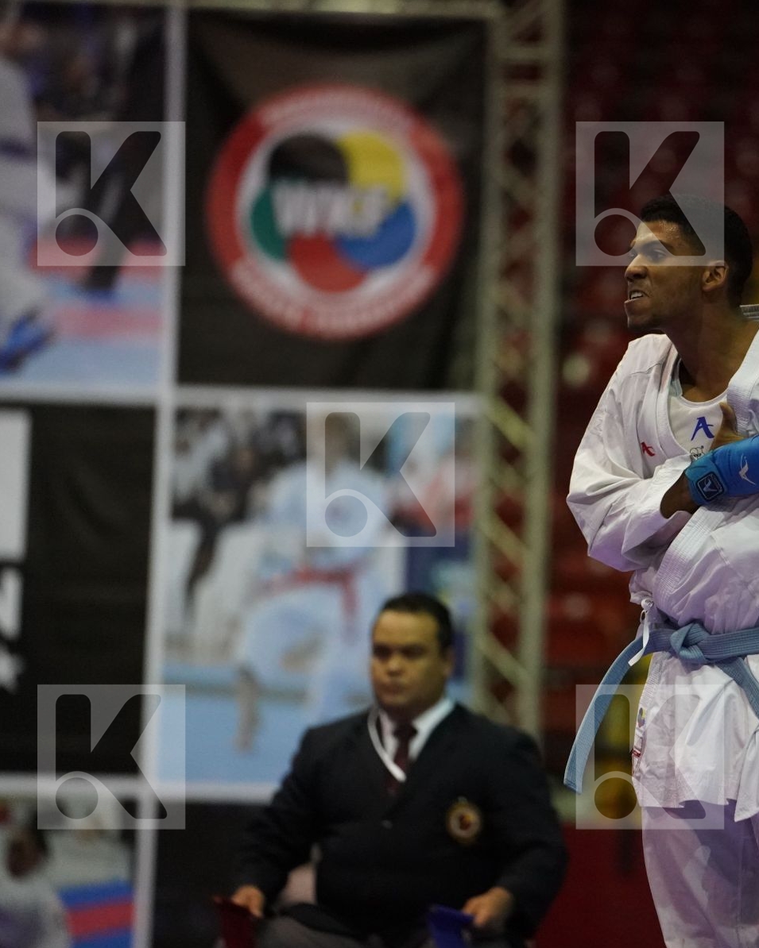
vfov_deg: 6.8
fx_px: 7947
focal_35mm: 283
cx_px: 650
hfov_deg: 5.5
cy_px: 475
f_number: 2.8
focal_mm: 200
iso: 6400
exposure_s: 1/800
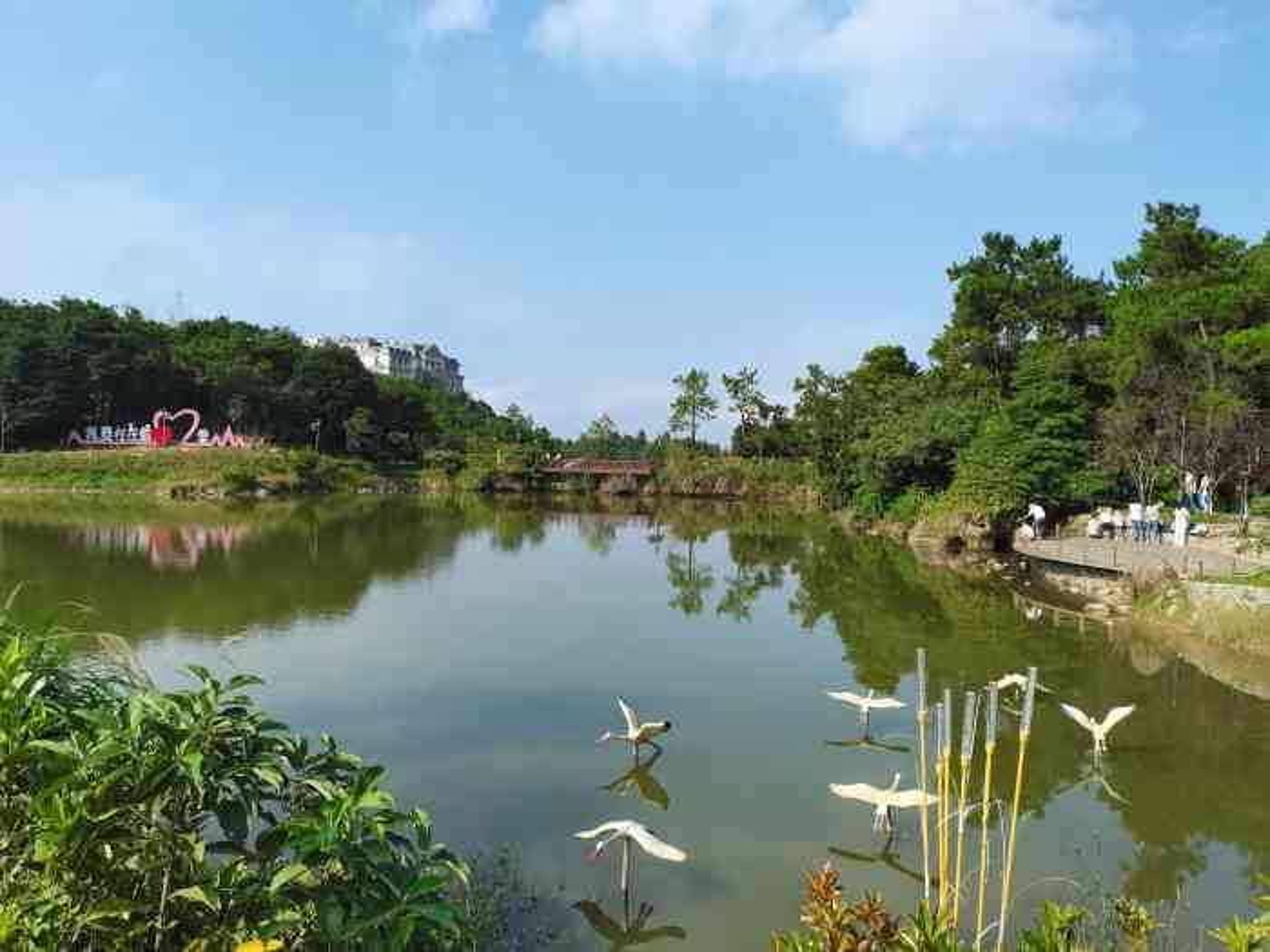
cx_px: 635
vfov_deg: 53.1
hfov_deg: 67.3
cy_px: 476
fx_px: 954
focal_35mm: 26
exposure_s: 1/1111
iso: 50
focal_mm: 5.58
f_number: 1.8
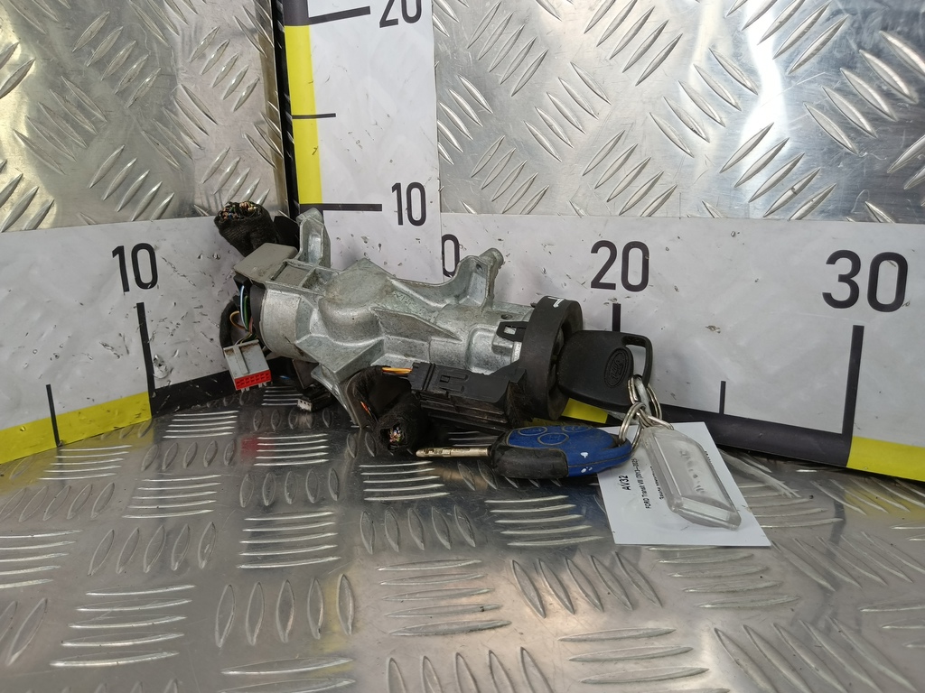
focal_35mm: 27
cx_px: 462
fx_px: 721
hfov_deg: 65.3
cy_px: 346
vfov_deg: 51.4
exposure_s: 1/100
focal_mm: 4.11
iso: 104
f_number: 1.6
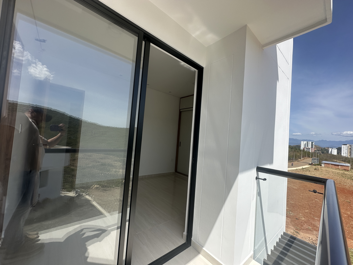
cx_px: 176
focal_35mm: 14
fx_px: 143
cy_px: 132
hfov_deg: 102.1
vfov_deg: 85.7
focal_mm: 2.22
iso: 40
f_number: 2.2
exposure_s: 1/963
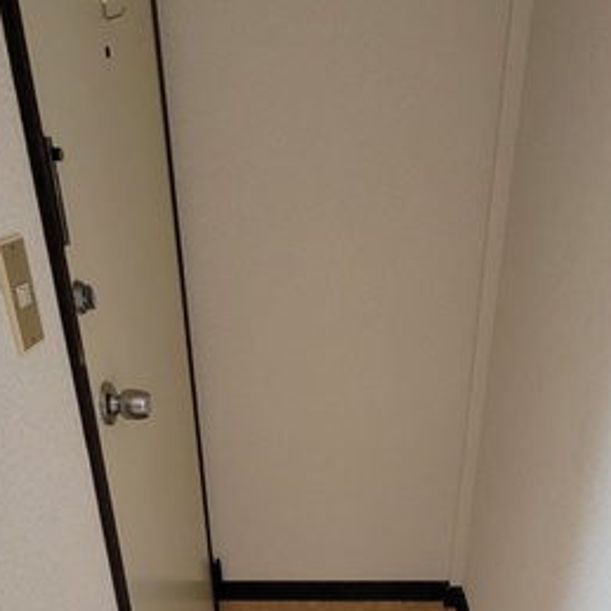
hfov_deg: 52.4
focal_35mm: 31
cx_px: 340
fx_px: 619
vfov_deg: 47.7
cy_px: 539
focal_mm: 2.2
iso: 400
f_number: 2.2
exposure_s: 1/33
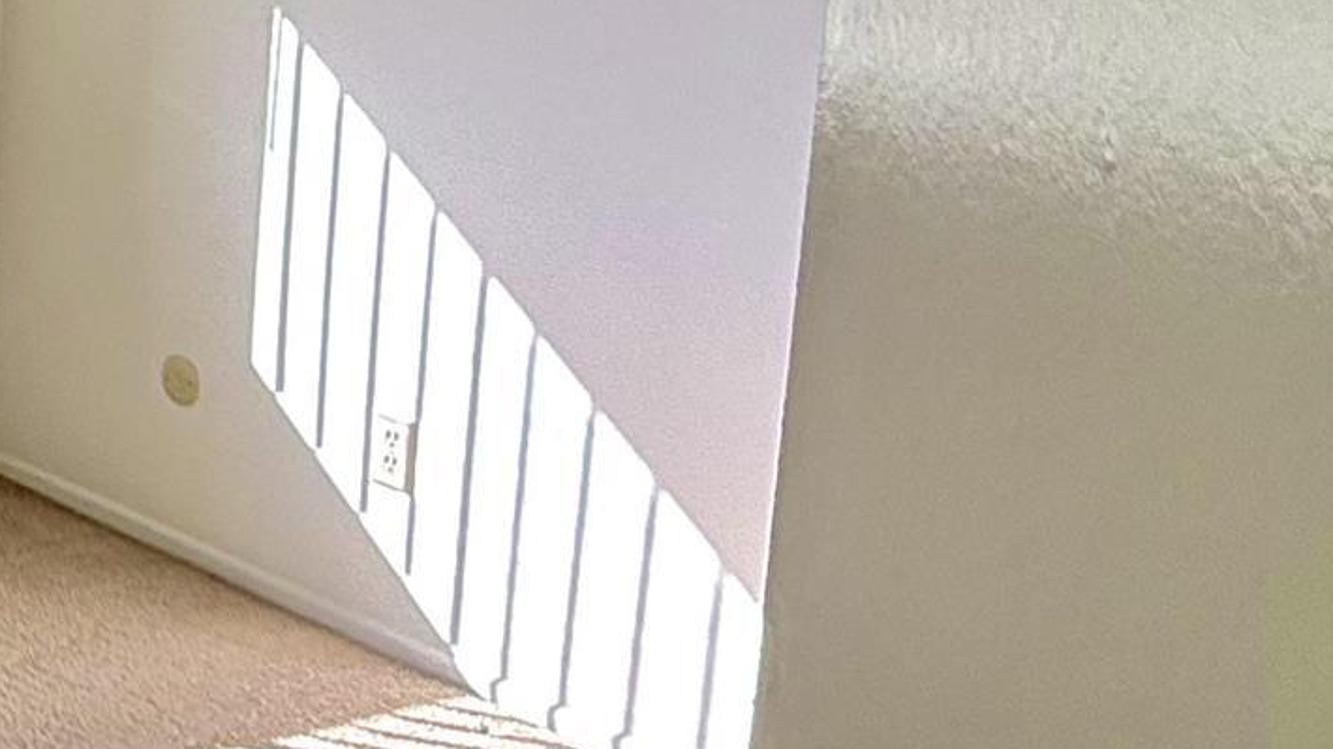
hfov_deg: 22.8
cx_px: -882
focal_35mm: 66
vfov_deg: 17.9
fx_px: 2332
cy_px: 36
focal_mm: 2.22
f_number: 2.2
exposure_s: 1/430
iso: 64
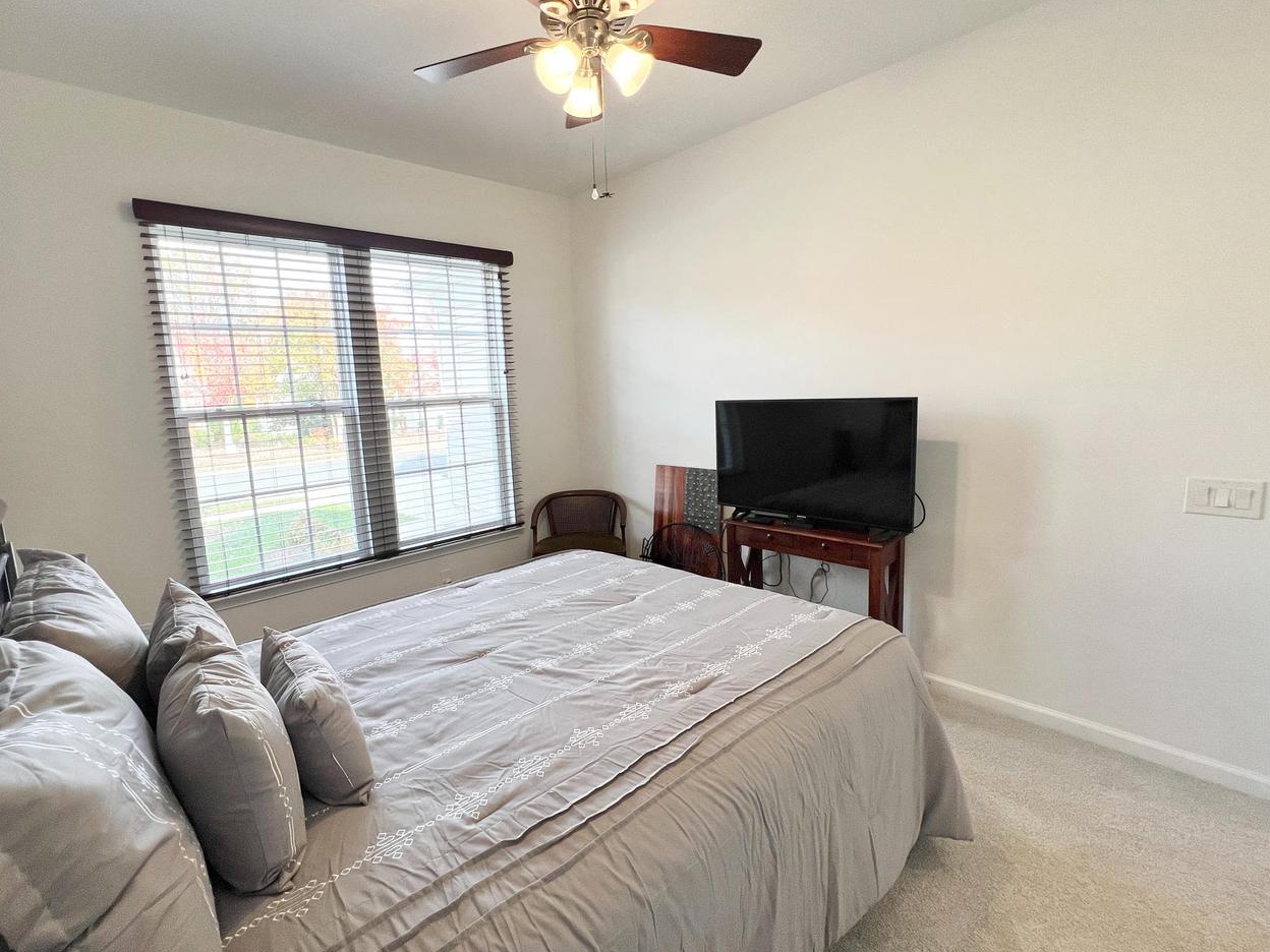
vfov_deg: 81.7
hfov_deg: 97.9
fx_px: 550
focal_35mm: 15
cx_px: 578
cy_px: 470
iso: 64
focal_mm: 1.57
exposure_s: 1/120
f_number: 1.8
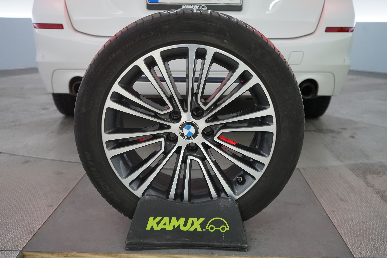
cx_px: 194
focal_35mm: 38
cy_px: 129
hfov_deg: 50.7
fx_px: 408
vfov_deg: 35.1
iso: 4000
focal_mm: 38
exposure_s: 1/160
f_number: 4
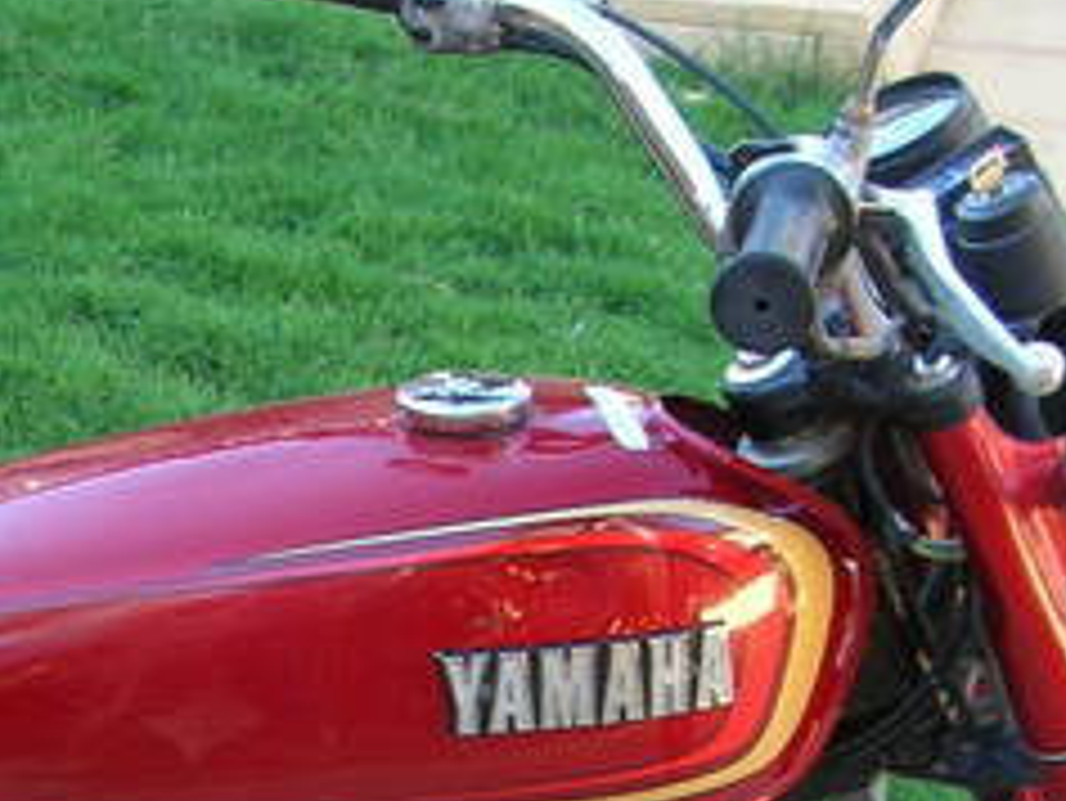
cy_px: 1024
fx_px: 3636
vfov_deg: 12.2
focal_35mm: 118
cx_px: 67
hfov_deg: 16.4
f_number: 2.8
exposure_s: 1/39.6
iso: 50
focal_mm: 5.8
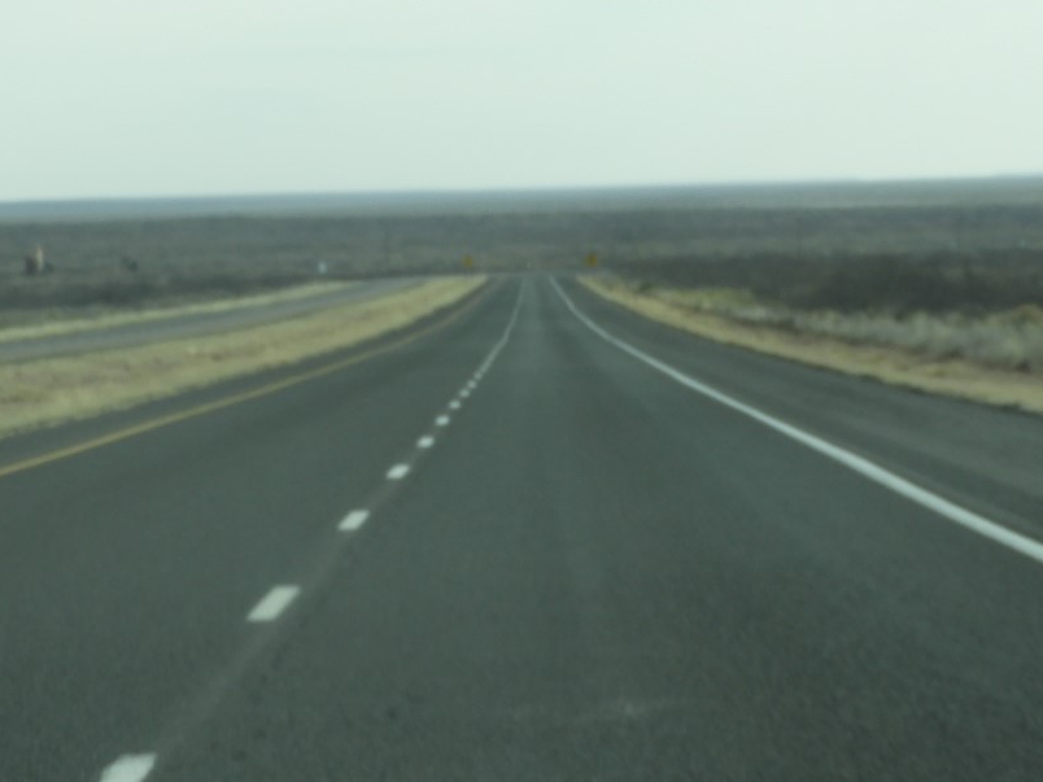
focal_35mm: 224
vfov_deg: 6.6
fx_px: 6749
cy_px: 214
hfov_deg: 8.8
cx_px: 846
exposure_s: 1/320
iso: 100
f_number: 5
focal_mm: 22.4
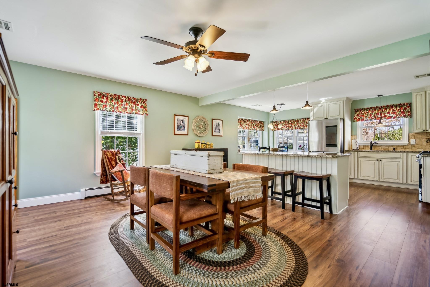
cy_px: 144
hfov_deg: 96.7
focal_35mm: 16
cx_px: 215
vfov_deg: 73.7
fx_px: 191
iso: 160
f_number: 4
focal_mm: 16
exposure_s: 1/60
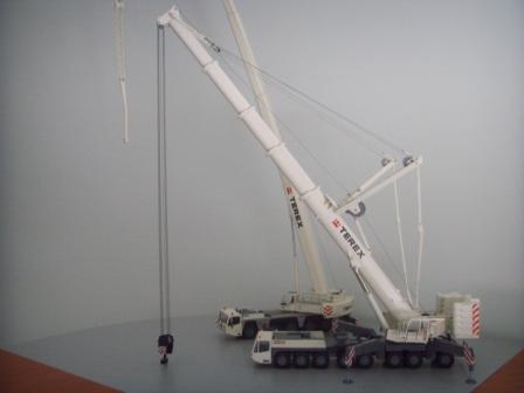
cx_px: 262
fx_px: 590
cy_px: 196
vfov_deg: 36.8
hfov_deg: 47.9
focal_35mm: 39
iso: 152
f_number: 3.5
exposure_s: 1/15
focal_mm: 6.6
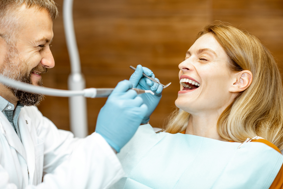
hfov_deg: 23.1
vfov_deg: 15.5
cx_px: 140
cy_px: 92
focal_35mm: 88
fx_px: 692
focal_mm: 85
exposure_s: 1/200
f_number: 2.2
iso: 250
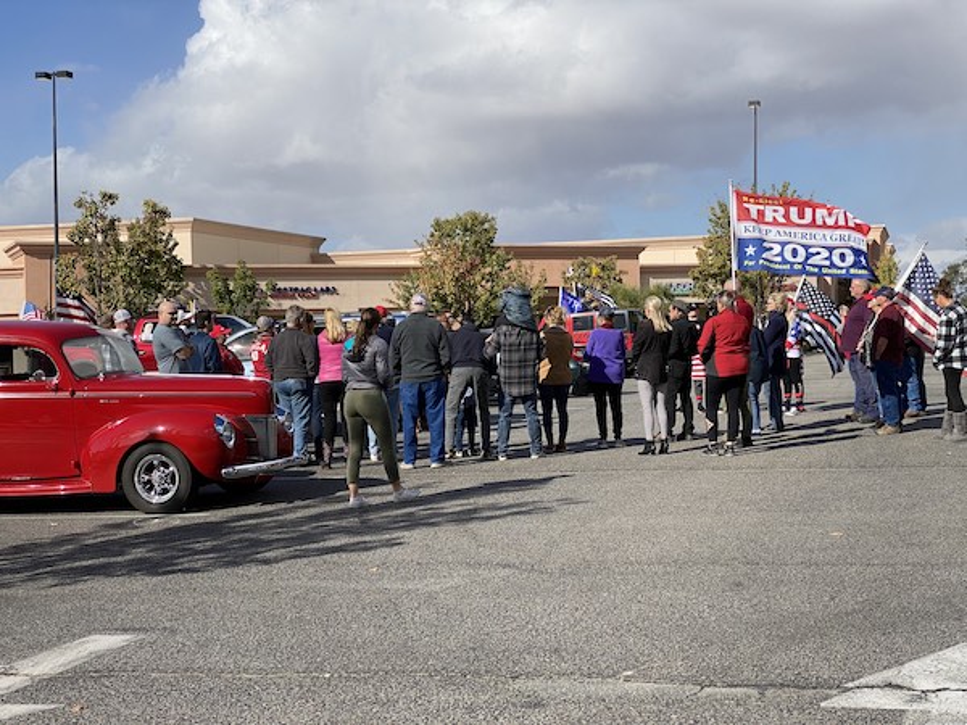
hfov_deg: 36.8
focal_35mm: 52
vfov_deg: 28.0
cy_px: 362
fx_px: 1453
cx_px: 484
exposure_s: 1/2283
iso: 20
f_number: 2
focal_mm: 6
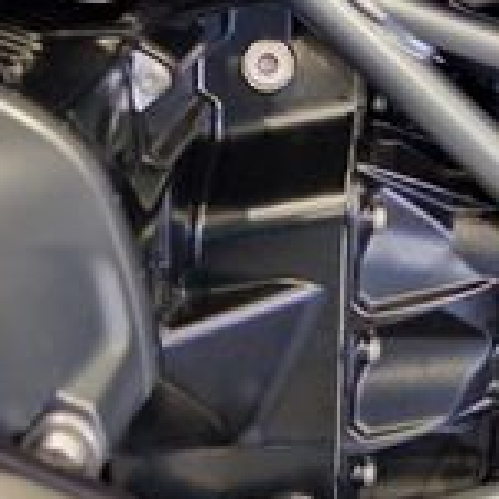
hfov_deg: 19.8
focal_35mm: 86
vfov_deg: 19.9
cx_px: 449
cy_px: 93
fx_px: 1403
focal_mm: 5.4
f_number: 1.8
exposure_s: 1/50
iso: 640
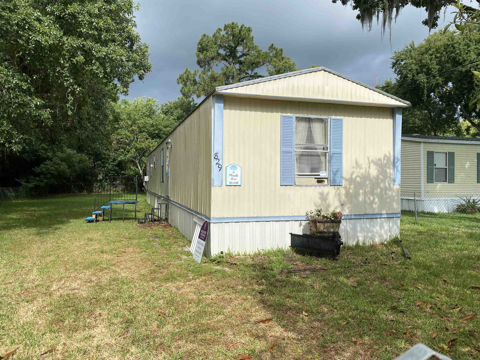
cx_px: 240
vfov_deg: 53.1
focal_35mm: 26
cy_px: 180
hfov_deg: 67.3
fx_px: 361
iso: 32
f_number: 1.8
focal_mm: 4.25
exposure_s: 1/2688
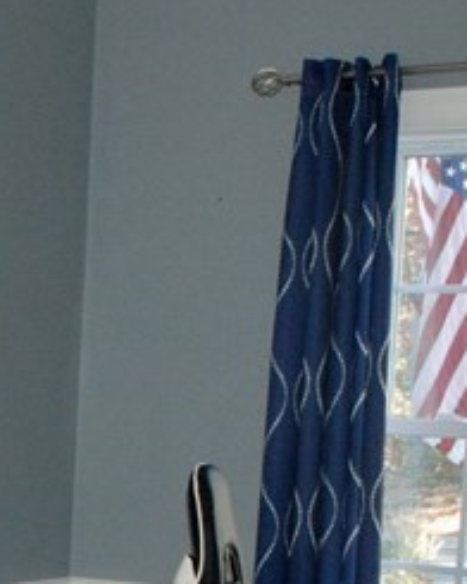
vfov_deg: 15.8
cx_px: -295
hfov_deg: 12.3
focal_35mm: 118
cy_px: 671
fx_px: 2039
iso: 640
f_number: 4.5
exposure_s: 1/60
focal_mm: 20
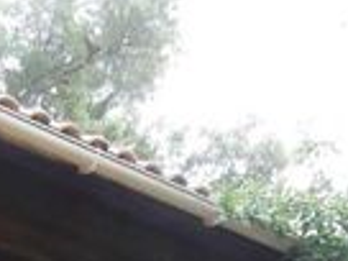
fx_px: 1156
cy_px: 525
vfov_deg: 11.6
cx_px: 20
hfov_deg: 16.8
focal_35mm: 115
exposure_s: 1/250
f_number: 3.5
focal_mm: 4.6
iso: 200
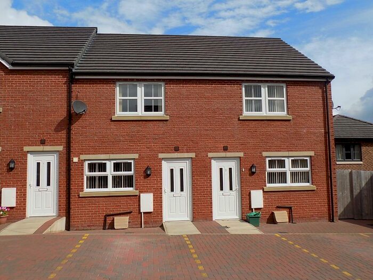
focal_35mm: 30
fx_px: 323
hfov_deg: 60.0
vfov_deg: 46.8
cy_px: 140
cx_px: 186
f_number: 3.3
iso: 80
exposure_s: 1/1000
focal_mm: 5.3
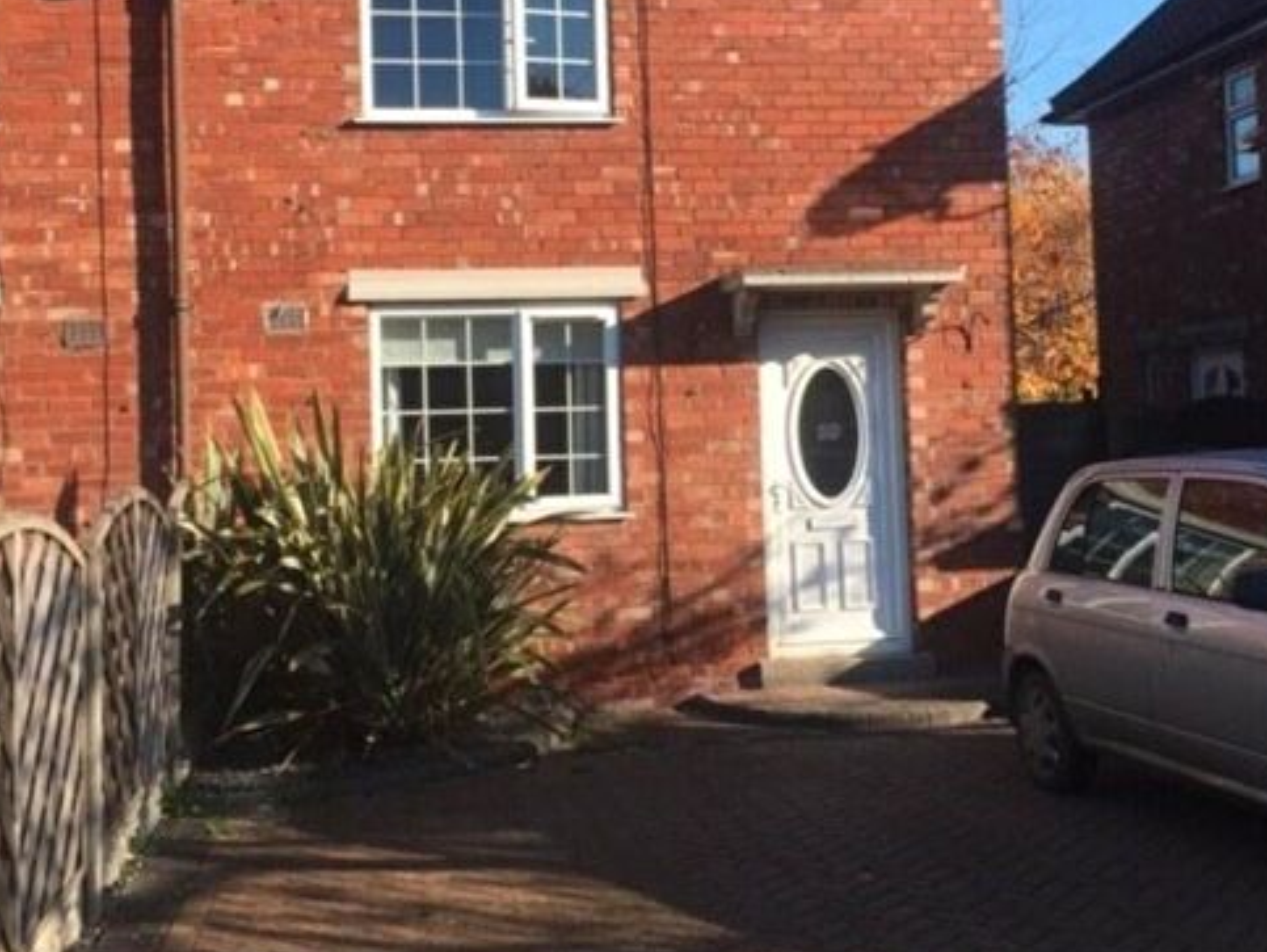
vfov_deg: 34.3
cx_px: 630
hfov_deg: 44.8
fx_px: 1538
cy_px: 374
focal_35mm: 42
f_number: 2.2
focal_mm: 4.15
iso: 25
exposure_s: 1/864
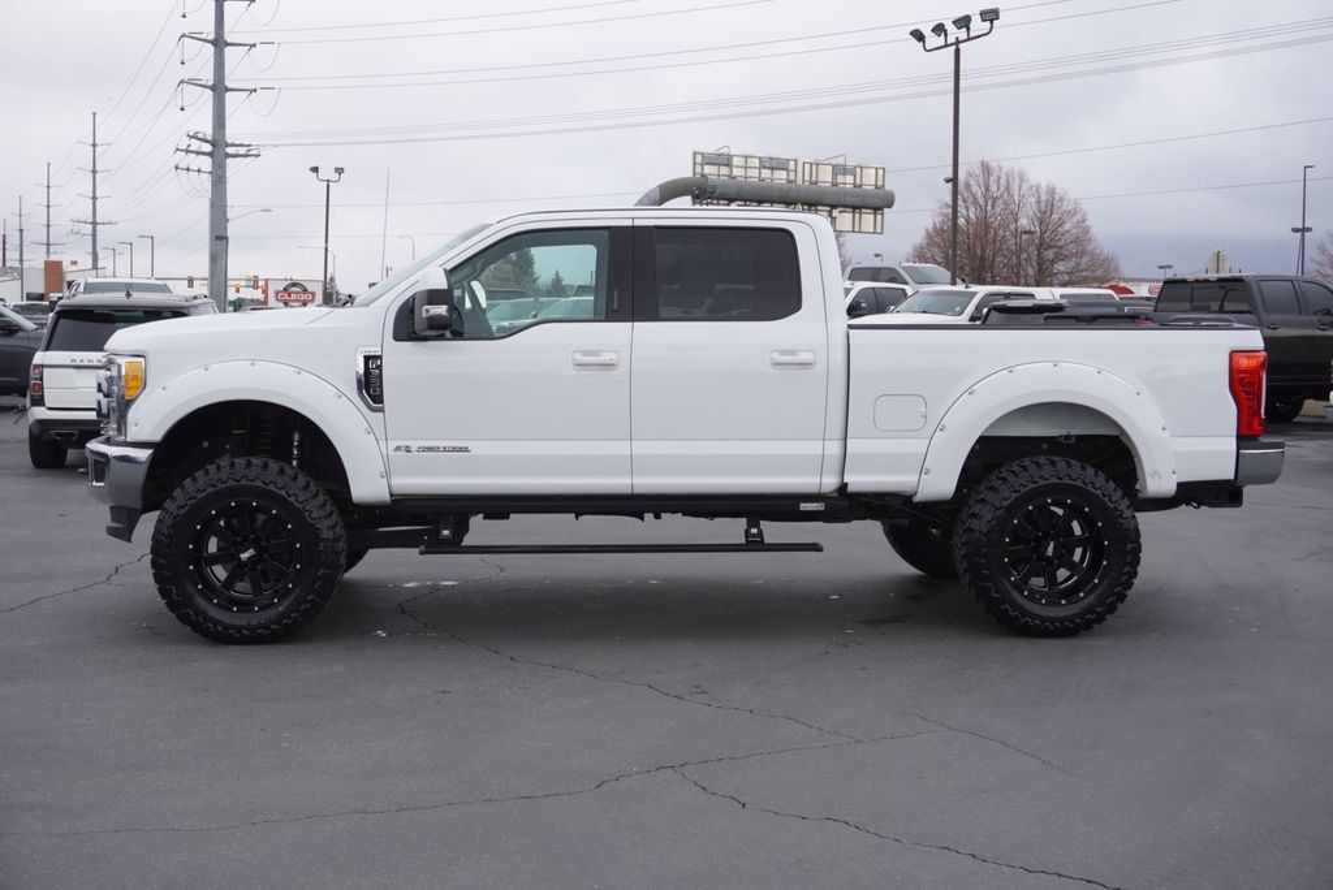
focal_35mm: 44
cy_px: 445
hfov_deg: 44.9
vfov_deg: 30.9
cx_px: 666
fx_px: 1612
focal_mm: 29
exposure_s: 1/100
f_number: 5.6
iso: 100
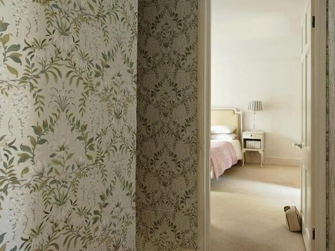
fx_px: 194
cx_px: 168
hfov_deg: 81.8
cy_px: 126
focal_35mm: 20
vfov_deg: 66.0
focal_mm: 1.82
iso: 640
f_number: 2
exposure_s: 1/33
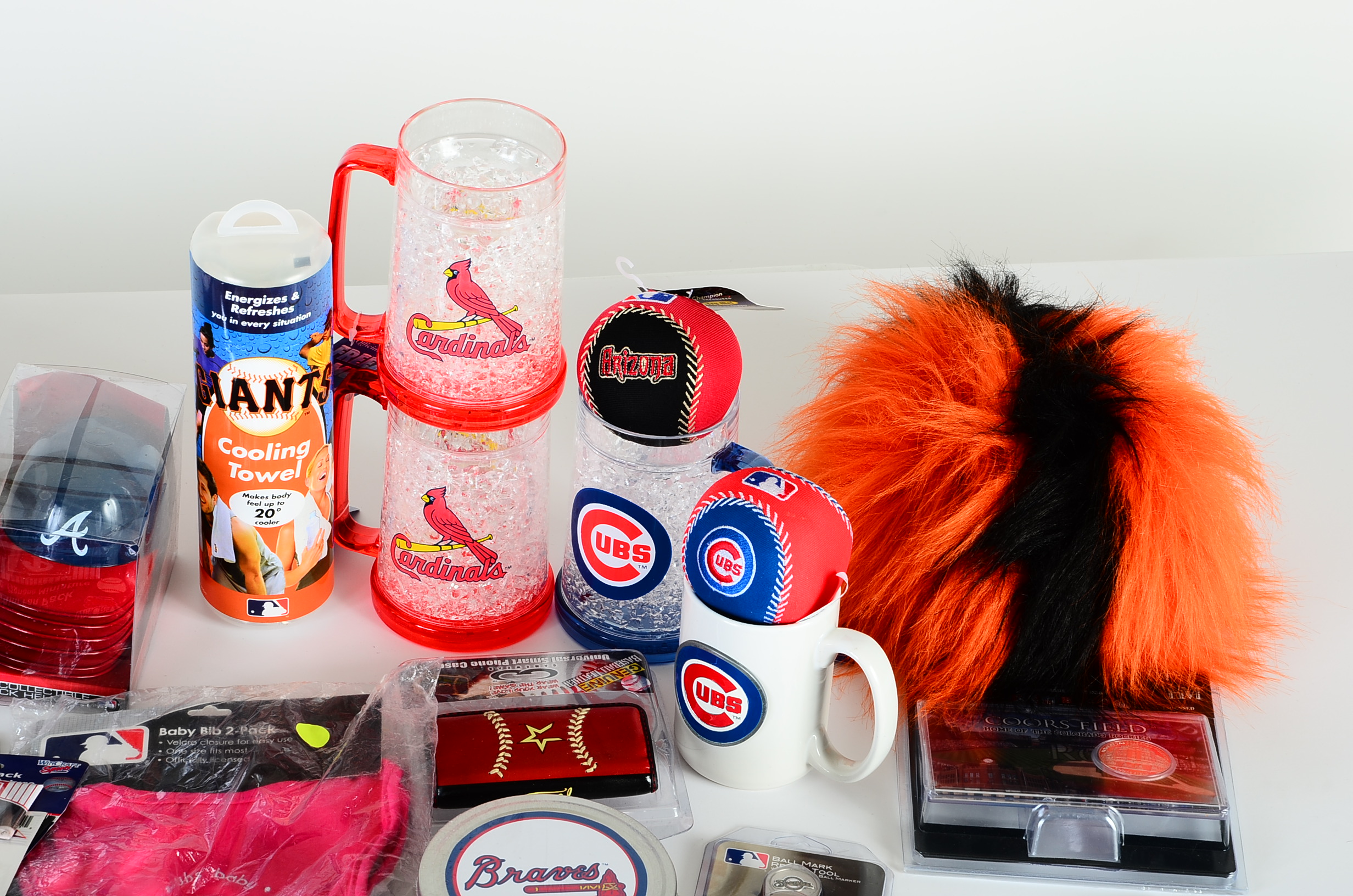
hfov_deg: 17.1
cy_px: 448
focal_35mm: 120
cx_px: 676
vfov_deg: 11.4
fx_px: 4501
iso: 100
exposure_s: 1/160
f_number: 13
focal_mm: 80
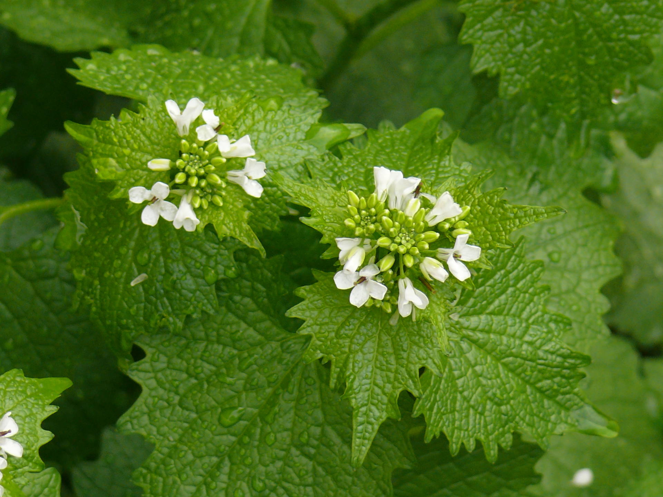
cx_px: 332
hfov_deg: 9.2
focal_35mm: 214
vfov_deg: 6.9
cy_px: 248
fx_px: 4099
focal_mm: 25.3
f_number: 3.6
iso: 100
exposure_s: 1/100
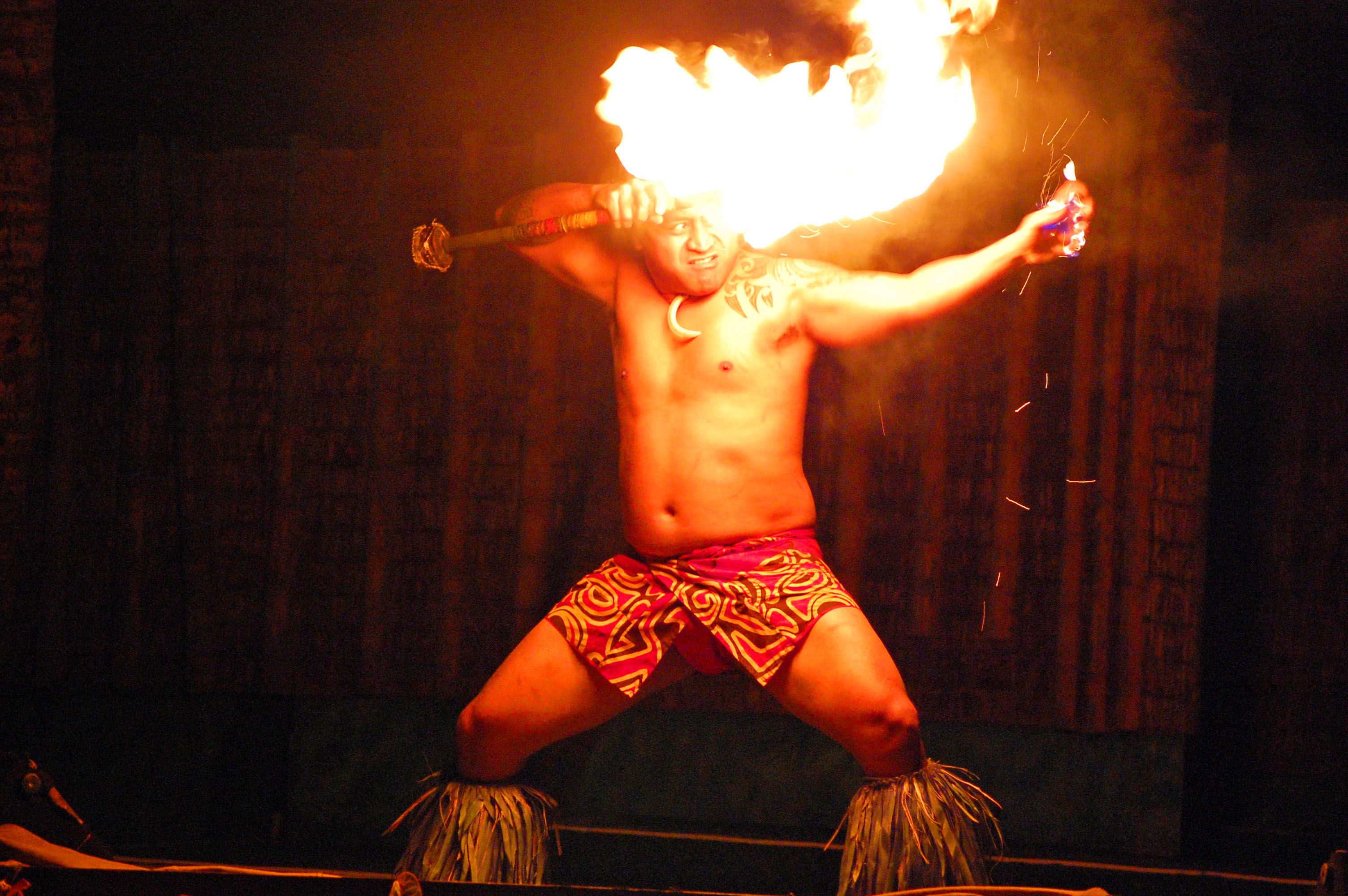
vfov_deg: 9.3
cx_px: 674
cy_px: 448
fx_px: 5499
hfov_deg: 14.0
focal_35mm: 147
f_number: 4.5
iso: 1600
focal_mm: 98
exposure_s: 1/20
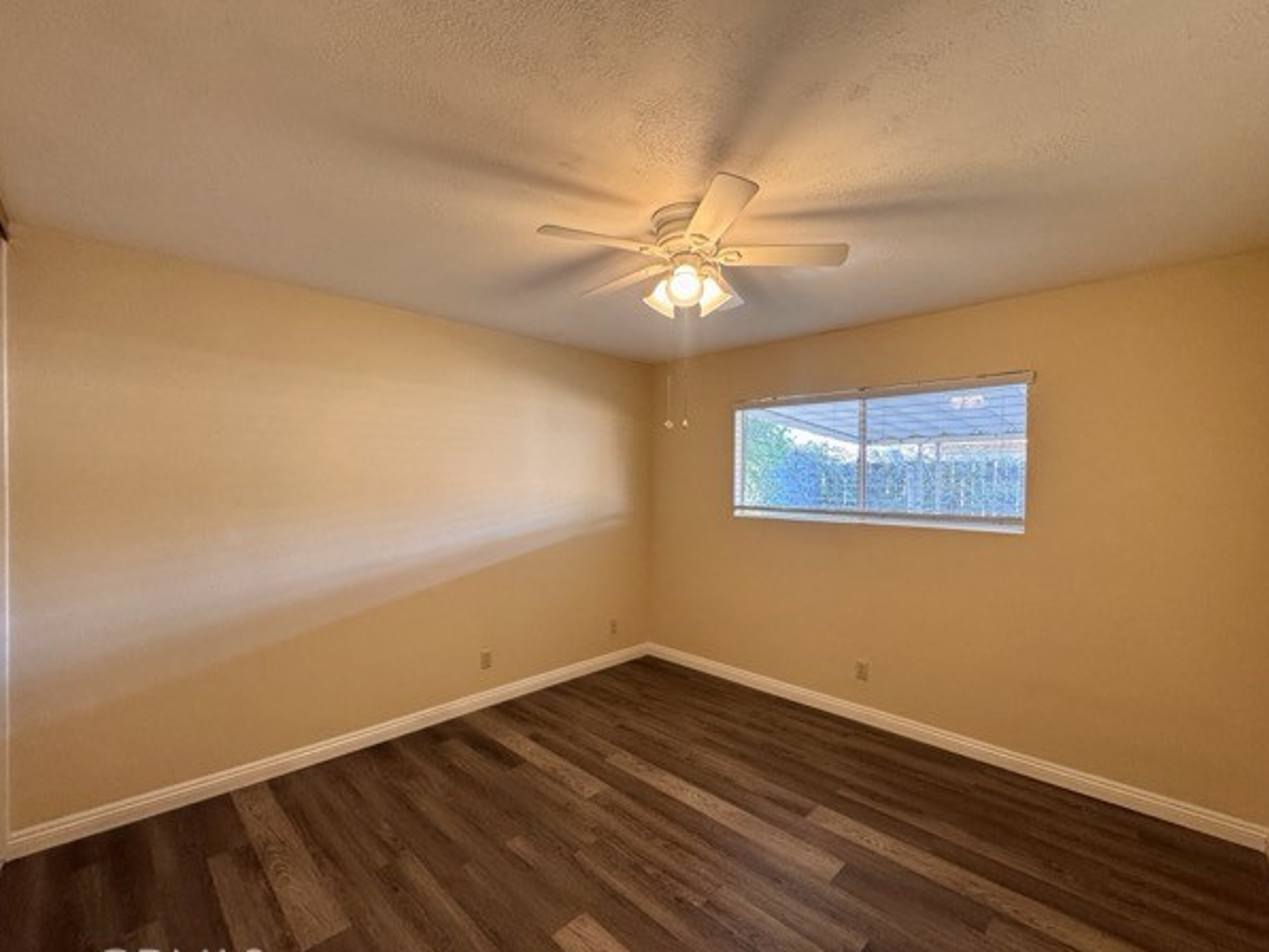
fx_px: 550
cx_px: 633
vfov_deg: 81.7
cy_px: 489
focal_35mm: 15
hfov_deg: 98.2
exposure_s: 1/60
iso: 250
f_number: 2.2
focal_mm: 2.22
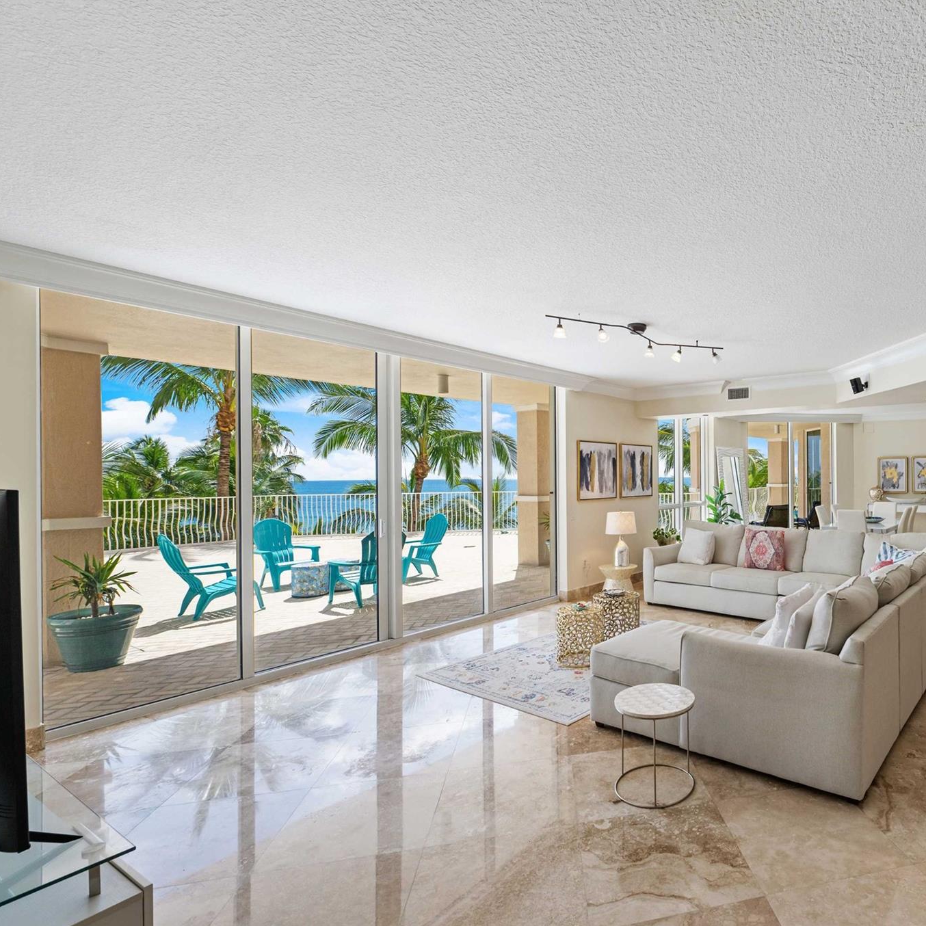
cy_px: 463
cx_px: 686
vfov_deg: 80.7
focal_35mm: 18
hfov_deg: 75.3
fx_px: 545
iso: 320
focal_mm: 14
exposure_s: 1/15
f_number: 8
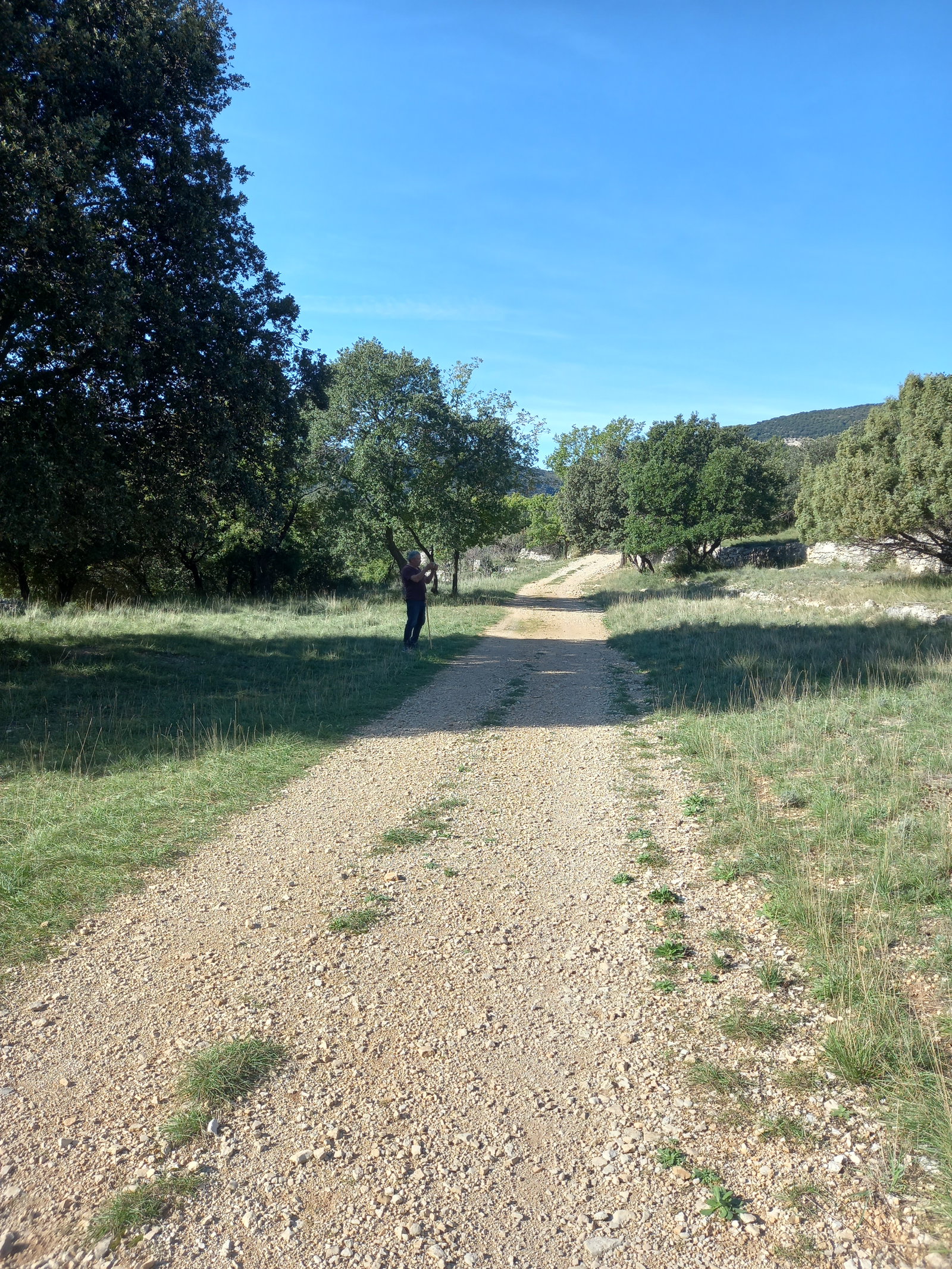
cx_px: 476
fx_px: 917
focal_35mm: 25
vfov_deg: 69.4
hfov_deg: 54.9
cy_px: 634
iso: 25
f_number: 2
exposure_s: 1/444
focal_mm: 4.6
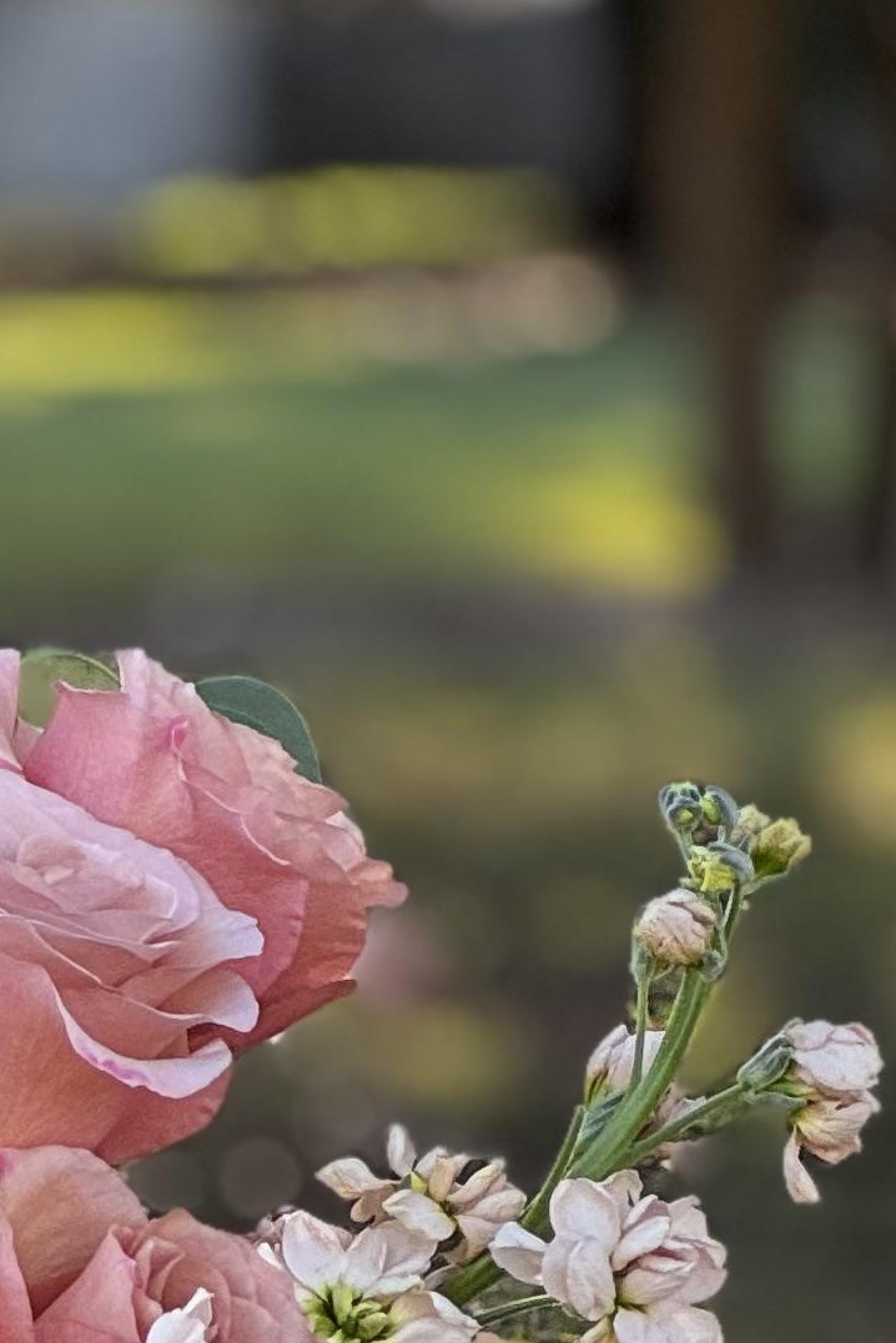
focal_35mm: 300
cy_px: 1414
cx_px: -921
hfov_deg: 4.5
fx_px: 11192
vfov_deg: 6.8
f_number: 2.8
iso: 40
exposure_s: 1/99
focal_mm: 9
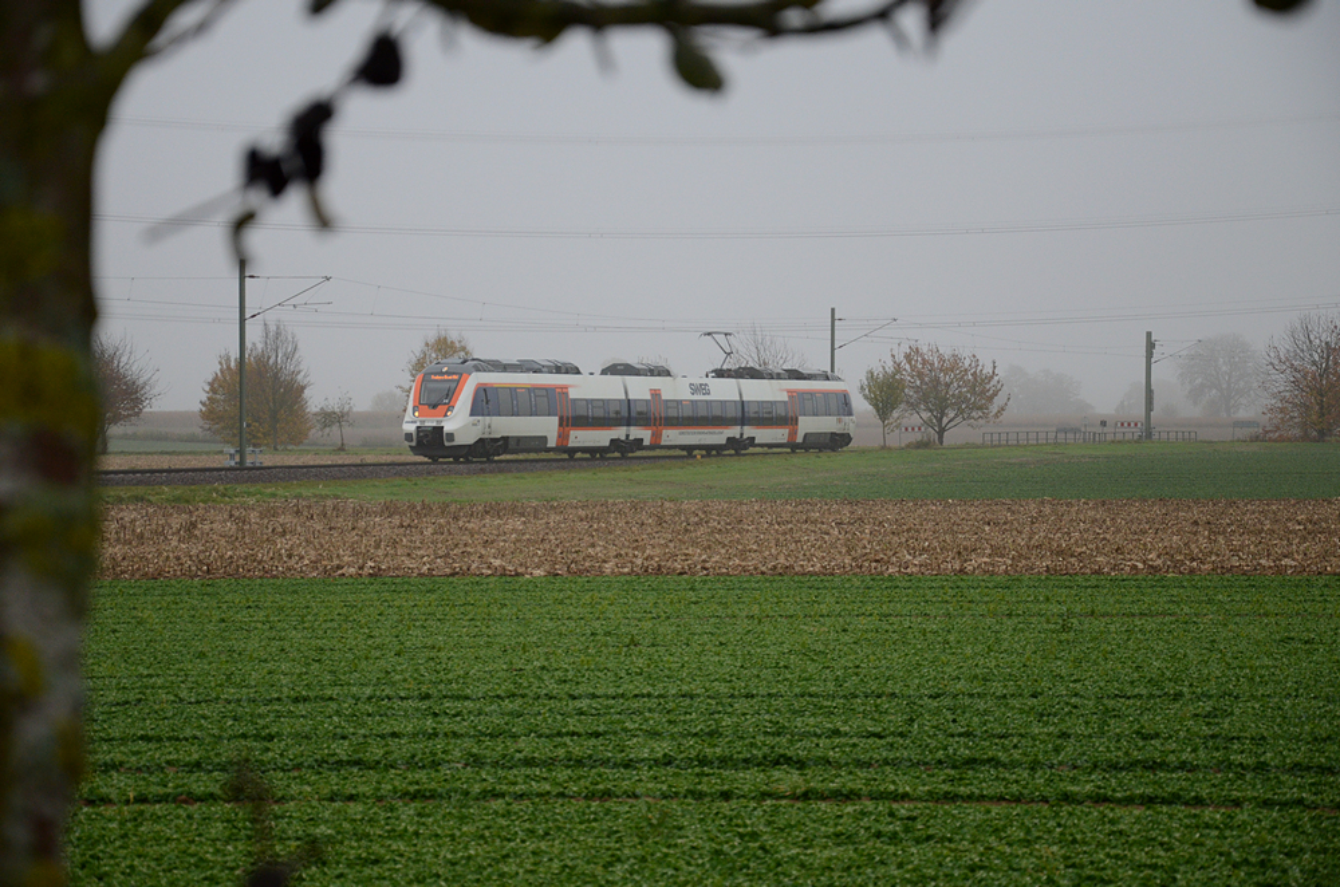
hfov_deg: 17.1
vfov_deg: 11.4
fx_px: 4457
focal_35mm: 120
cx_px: 670
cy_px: 444
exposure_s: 1/640
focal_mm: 80
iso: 800
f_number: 5.6
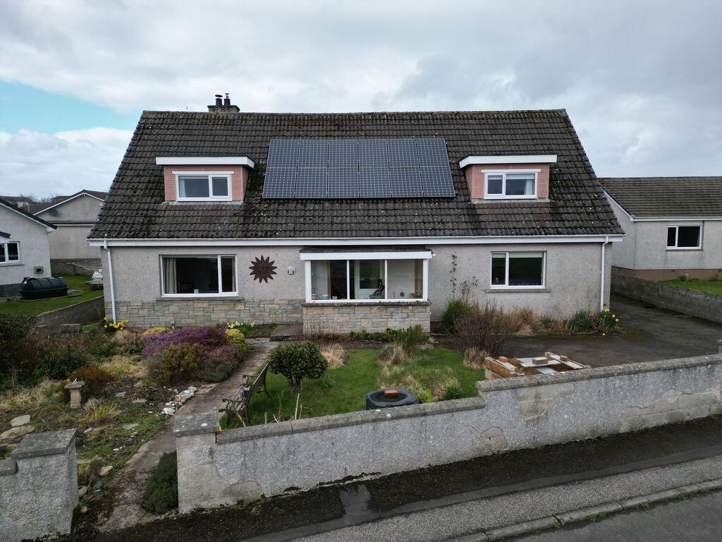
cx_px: 361
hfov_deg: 71.6
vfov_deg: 56.8
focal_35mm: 24
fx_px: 501
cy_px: 271
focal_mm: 6.72
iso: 130
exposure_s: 1/1250
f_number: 1.7
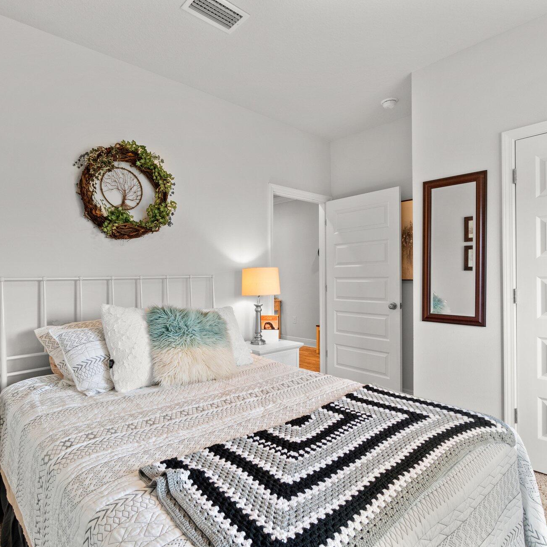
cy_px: 278
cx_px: 242
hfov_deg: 74.6
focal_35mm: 20
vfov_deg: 74.8
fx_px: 358
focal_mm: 10
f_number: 8
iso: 400
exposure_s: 1
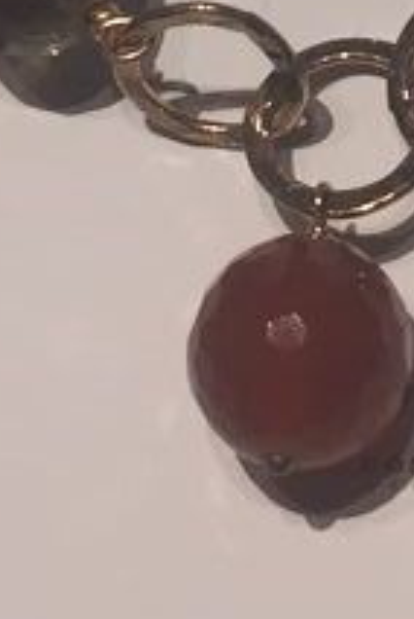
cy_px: -166
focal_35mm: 142
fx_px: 2441
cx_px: 440
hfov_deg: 9.6
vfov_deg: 13.9
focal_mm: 4.15
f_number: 2.2
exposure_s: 1/33
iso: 40
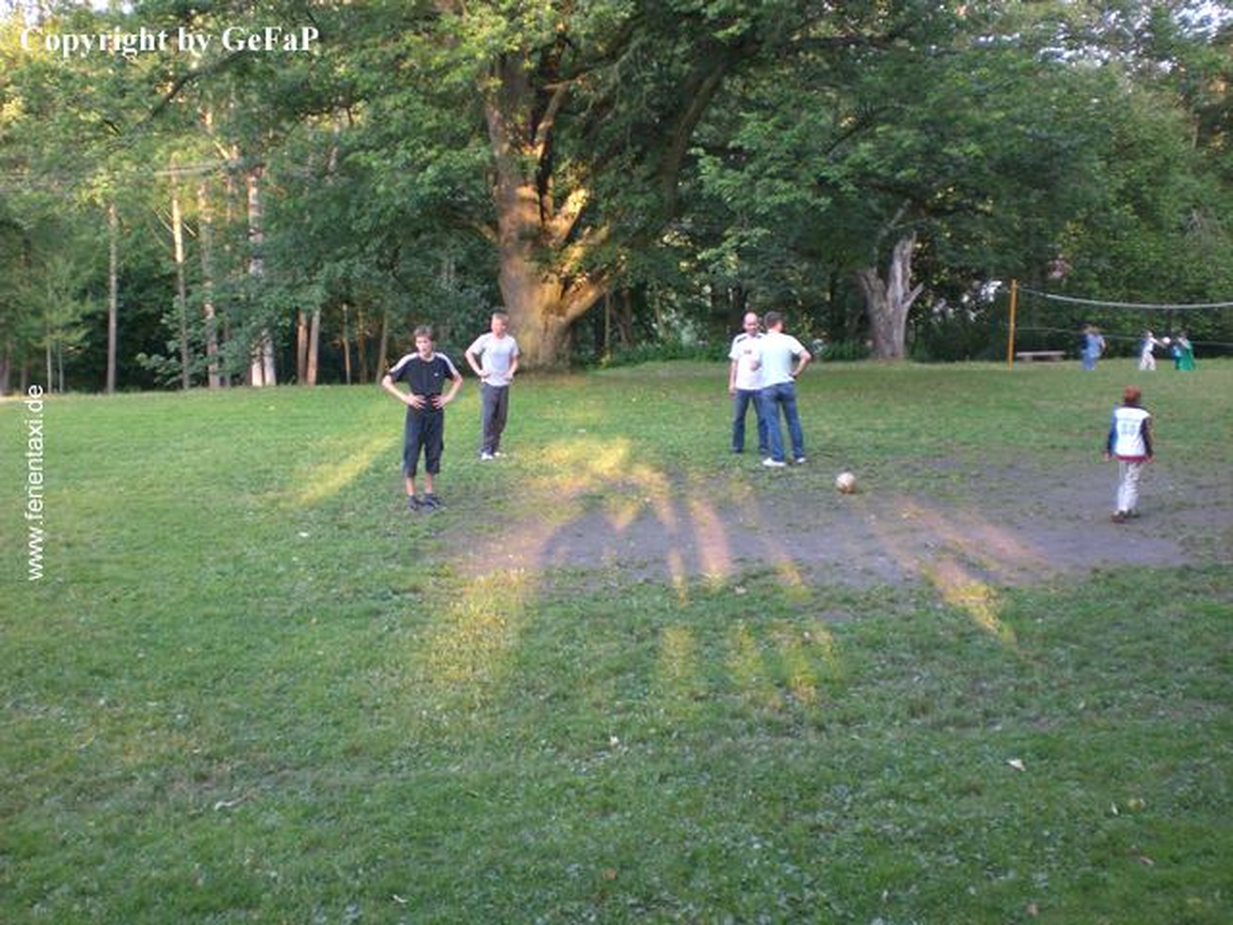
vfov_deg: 37.7
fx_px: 1354
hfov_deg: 49.0
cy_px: 462
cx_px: 616
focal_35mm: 38
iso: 200
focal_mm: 6.3
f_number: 3.1
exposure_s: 1/125
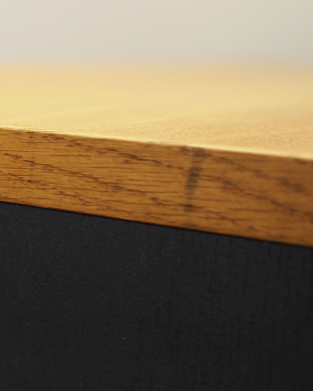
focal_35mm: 84
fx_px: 973
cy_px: 177
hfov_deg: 16.9
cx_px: -124
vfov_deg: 22.7
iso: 320
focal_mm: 17
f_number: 2.5
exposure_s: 1/40
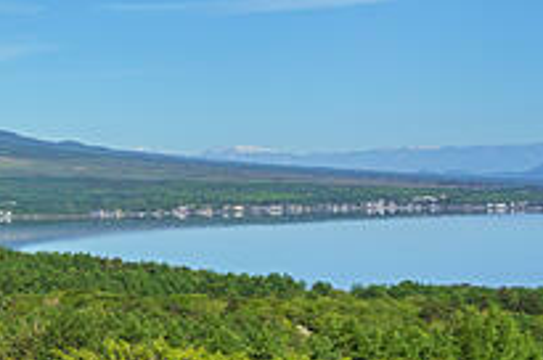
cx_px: -207
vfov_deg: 15.5
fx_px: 1325
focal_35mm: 88
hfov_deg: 20.6
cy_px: 146
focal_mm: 30
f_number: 14
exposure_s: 1/25
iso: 100
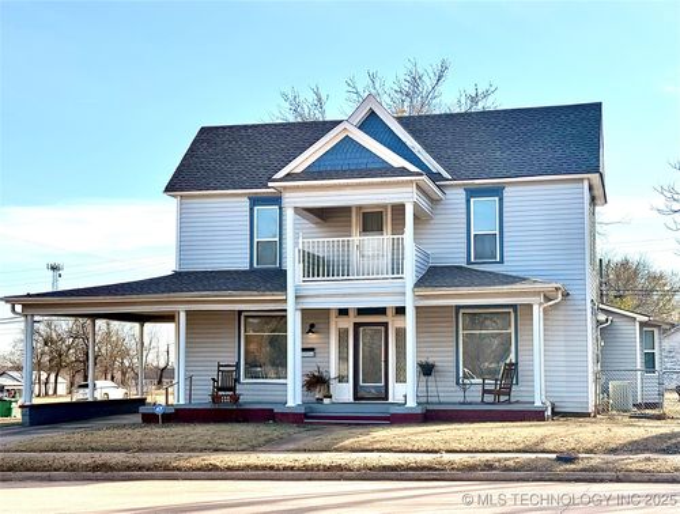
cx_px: 340
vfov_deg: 30.4
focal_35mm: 48
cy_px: 257
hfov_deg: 39.6
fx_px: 946
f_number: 1.78
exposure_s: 1/4878
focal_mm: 6.76
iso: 64
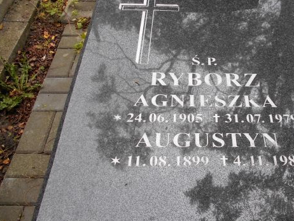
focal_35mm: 36
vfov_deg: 39.6
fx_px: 306
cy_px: 127
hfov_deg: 50.3
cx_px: 200
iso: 80
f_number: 3.2
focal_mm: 4.6
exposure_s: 1/50
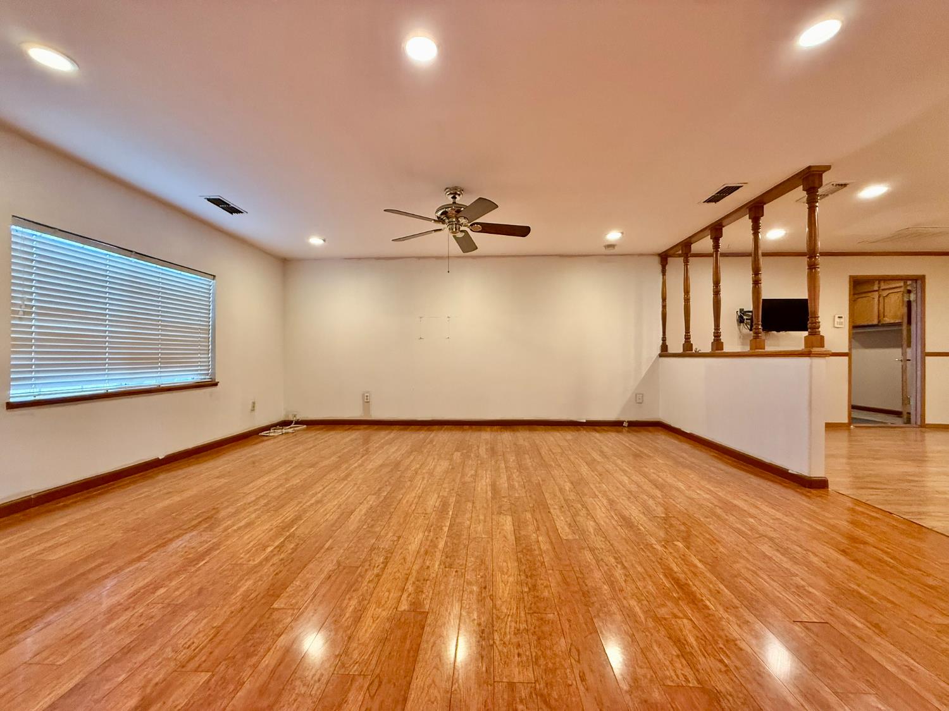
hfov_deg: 102.1
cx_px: 474
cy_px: 356
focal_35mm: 14
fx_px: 384
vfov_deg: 85.7
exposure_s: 1/120
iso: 400
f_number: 2.2
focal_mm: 2.22
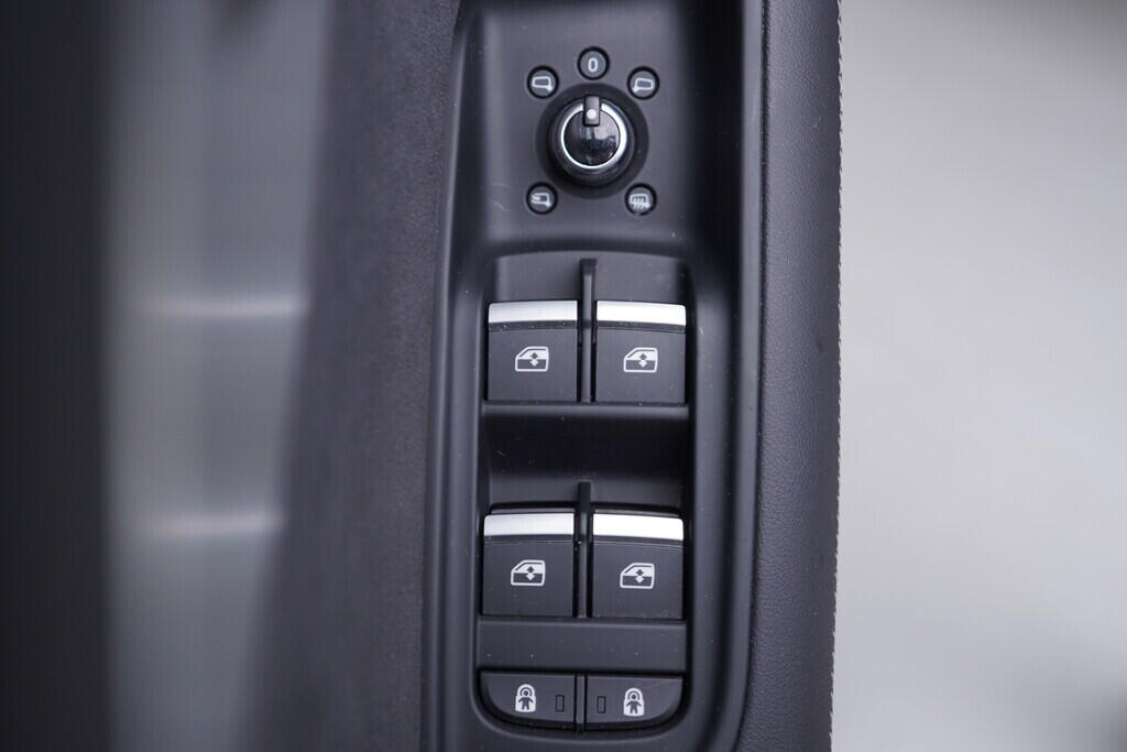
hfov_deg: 53.1
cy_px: 376
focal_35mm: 36
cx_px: 564
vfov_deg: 36.9
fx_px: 1127
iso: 125
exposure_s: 1/40
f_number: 2.8
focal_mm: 24
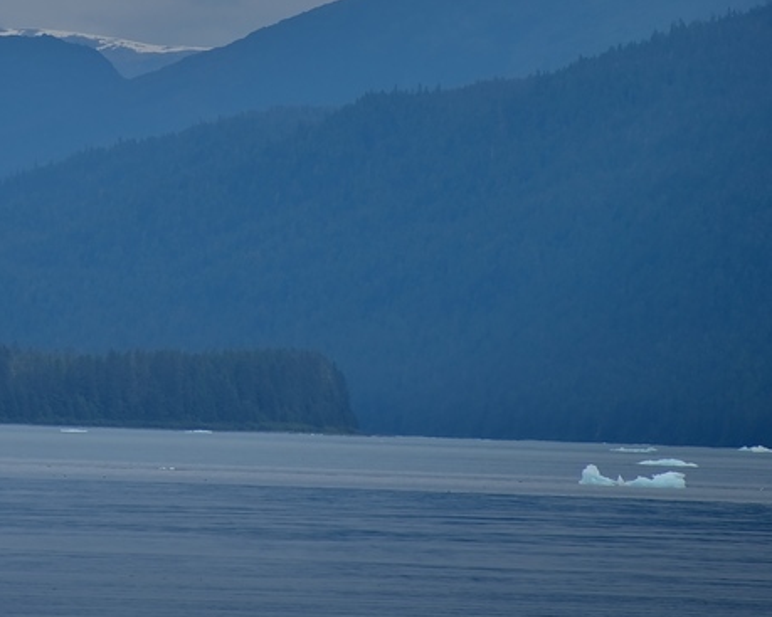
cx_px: -64
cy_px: -18
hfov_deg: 2.5
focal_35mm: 786
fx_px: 17955
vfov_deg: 2.0
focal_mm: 300
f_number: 5.6
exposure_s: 1/640
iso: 140
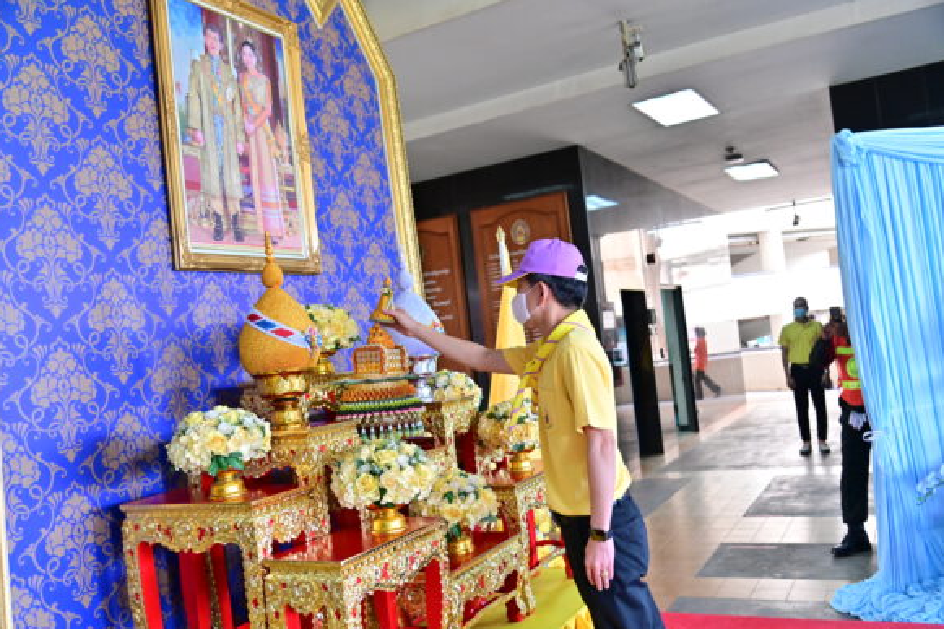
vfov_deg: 42.3
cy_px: 322
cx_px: 465
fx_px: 813
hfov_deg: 60.3
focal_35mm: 31
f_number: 4
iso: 2500
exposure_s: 1/200
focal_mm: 30
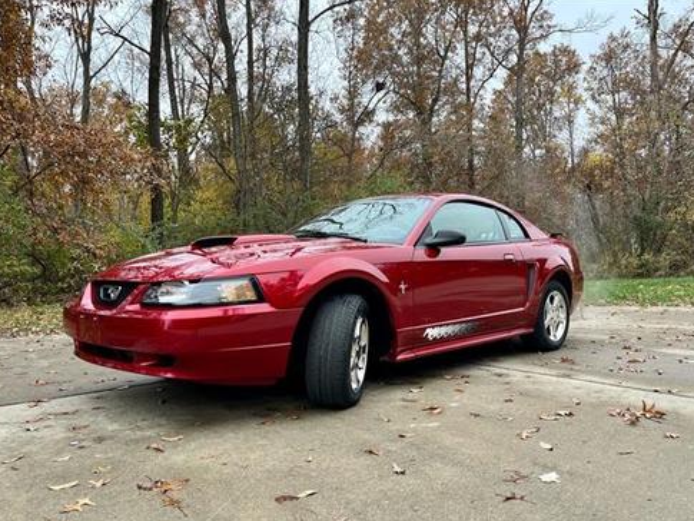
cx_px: 349
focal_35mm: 27
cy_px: 268
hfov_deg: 65.3
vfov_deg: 51.4
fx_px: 541
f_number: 1.6
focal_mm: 5.1
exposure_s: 1/228
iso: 40
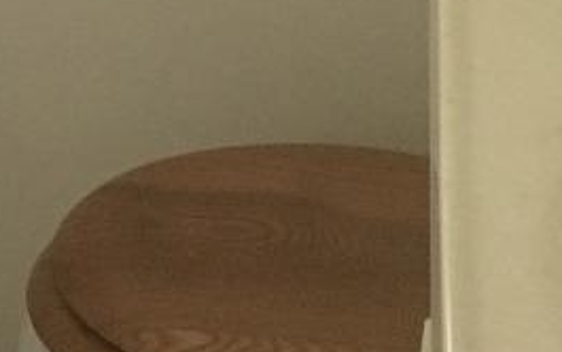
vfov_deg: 7.8
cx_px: -456
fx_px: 2559
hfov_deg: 11.6
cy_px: 333
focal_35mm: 167
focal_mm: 4.15
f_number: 2.2
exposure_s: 1/15
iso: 250
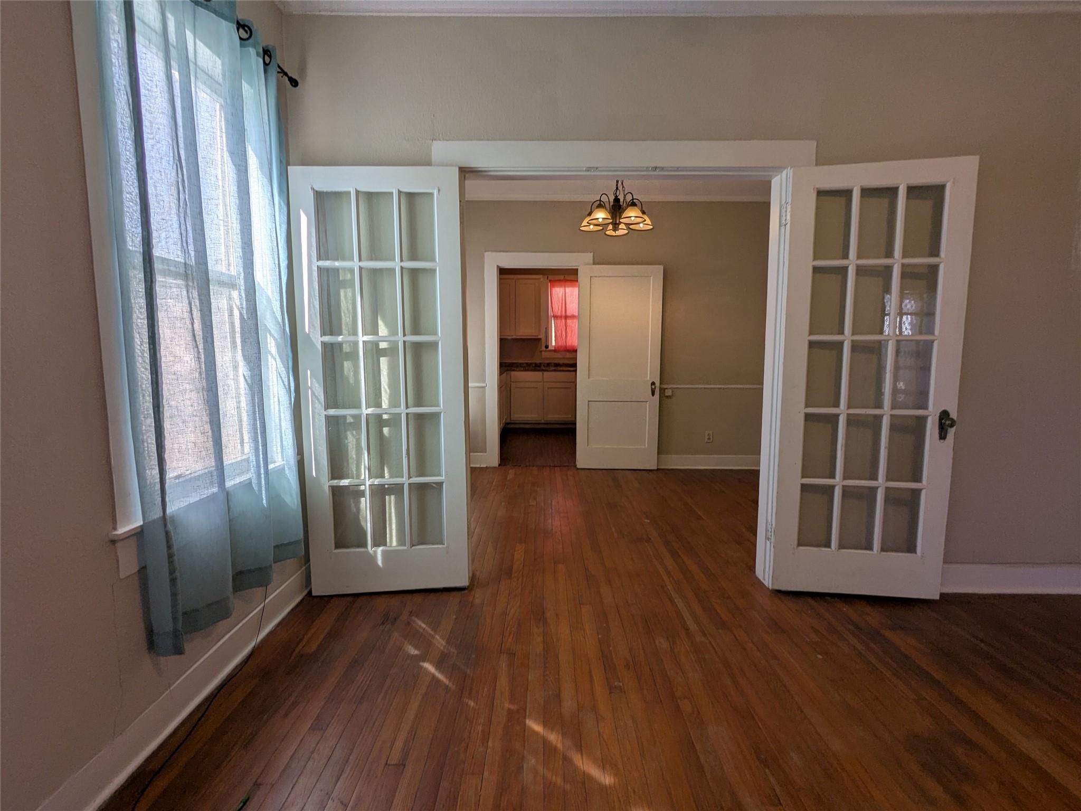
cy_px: 406
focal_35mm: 16
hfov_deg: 94.5
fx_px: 500
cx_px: 540
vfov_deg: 78.1
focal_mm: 2.35
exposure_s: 1/220
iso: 50
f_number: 2.2
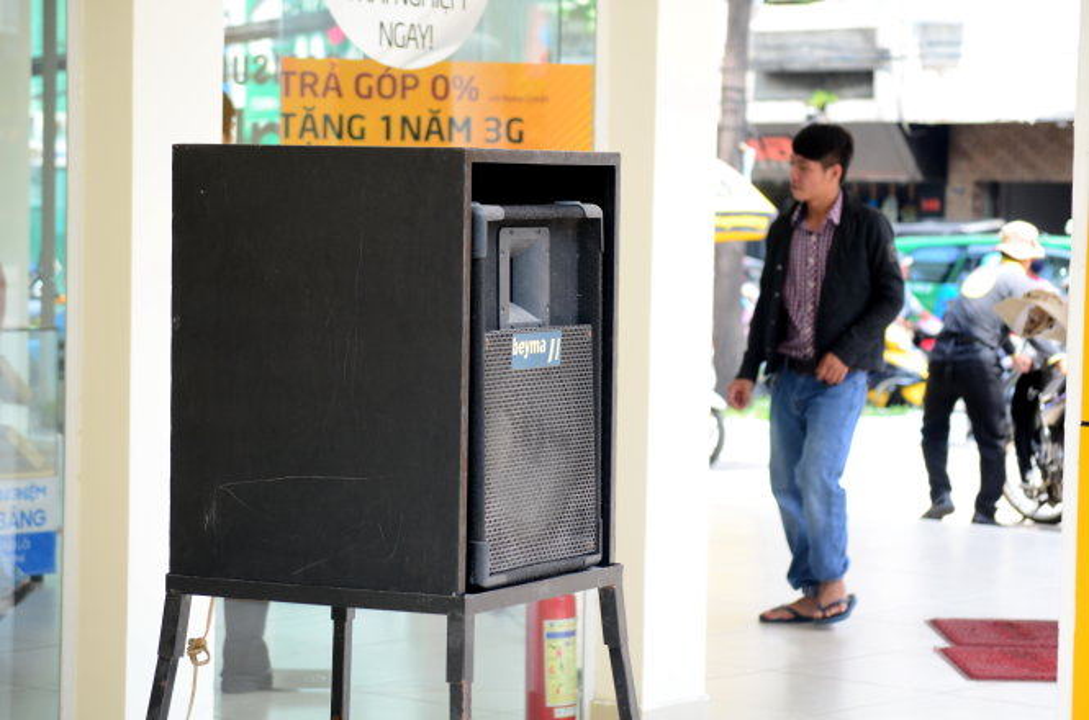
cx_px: 544
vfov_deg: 13.0
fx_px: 3169
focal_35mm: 105
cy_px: 360
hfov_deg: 19.5
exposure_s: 1/320
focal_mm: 70
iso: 500
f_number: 5
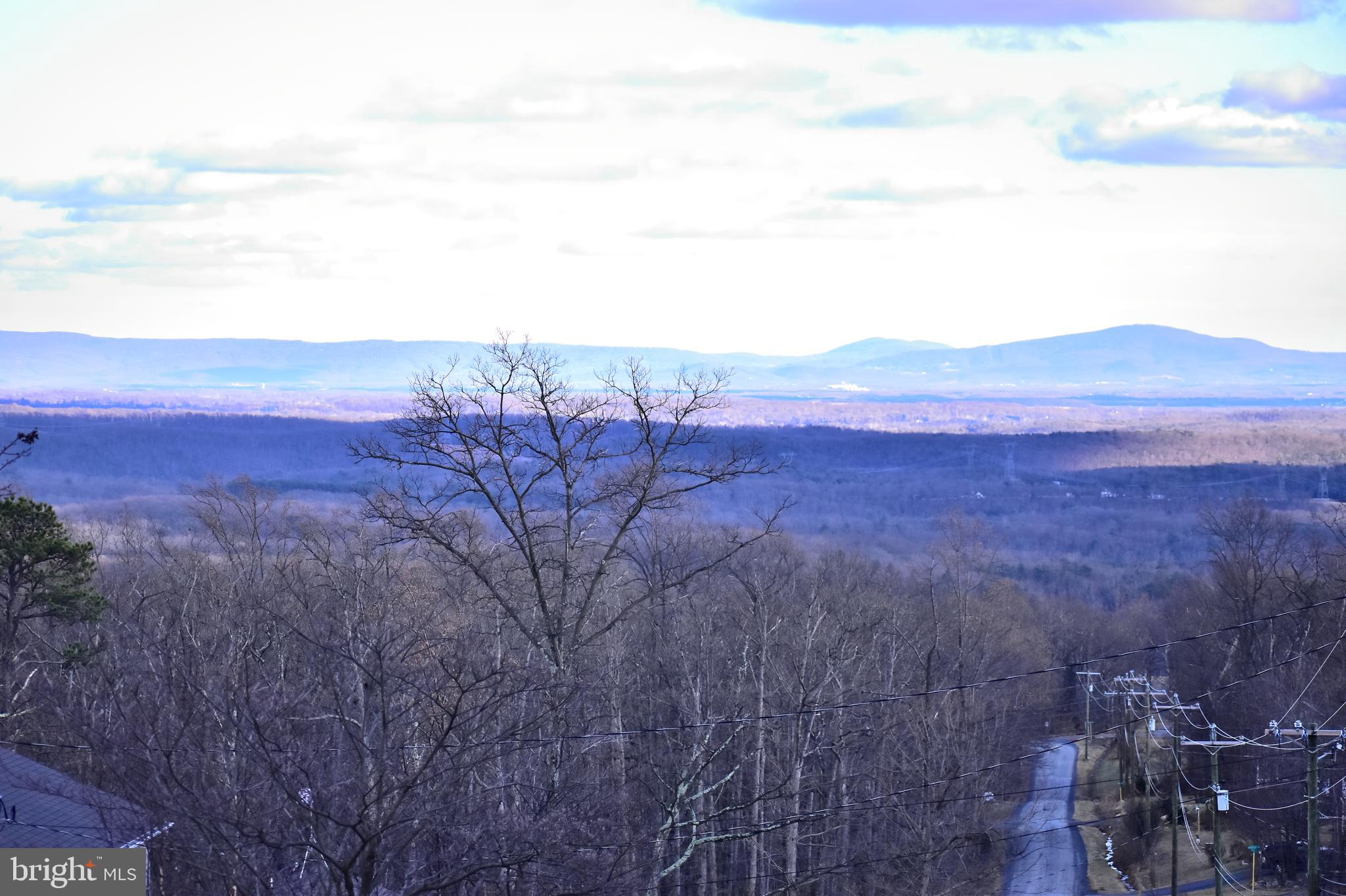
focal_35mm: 105
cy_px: 448
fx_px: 3925
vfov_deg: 13.0
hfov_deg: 19.5
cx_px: 673
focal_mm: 70
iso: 400
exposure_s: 1/400
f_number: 4.5
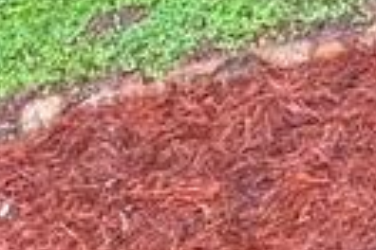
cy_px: -599
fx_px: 1097
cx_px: 712
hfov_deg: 16.0
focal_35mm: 105
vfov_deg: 9.1
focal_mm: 1.57
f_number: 1.8
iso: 125
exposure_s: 1/99
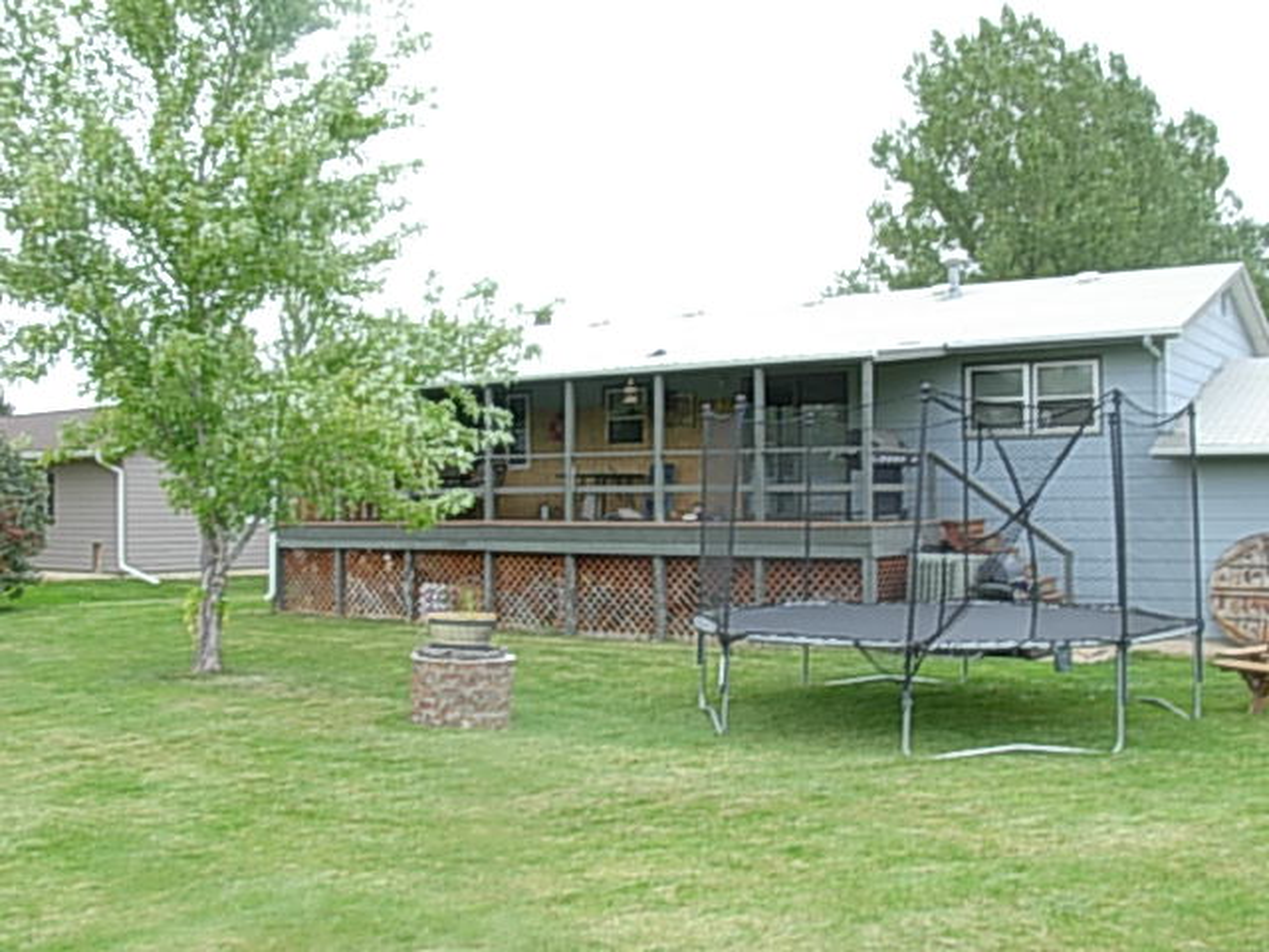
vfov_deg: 37.7
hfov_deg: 49.0
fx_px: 1393
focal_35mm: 38
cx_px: 634
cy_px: 476
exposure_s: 1/32
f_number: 4.9
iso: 118
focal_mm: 6.3
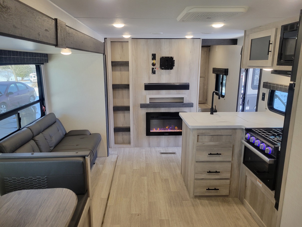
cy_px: 114
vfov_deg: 53.1
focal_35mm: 26
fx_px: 227
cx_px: 151
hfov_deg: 67.3
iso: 200
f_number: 1.8
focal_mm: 5.4
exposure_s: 1/120
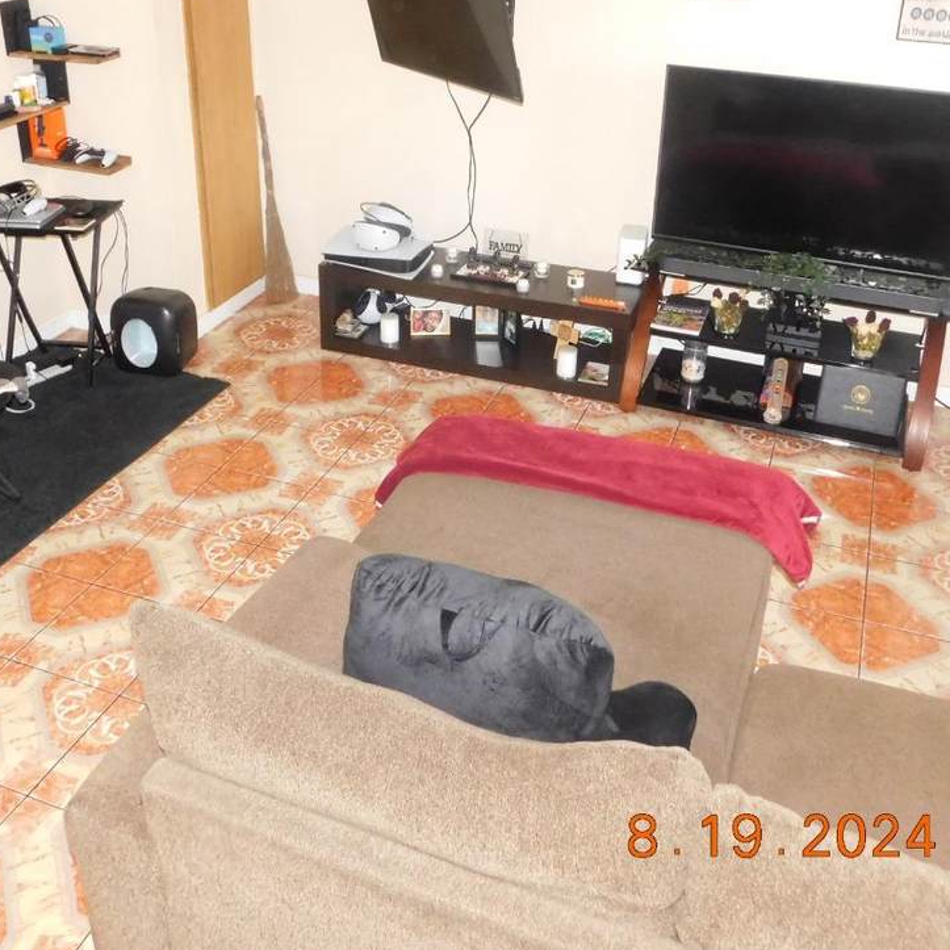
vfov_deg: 45.5
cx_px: 445
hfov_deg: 46.0
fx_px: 1118
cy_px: 338
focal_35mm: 36
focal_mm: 4
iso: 560
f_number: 3
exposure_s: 1/30
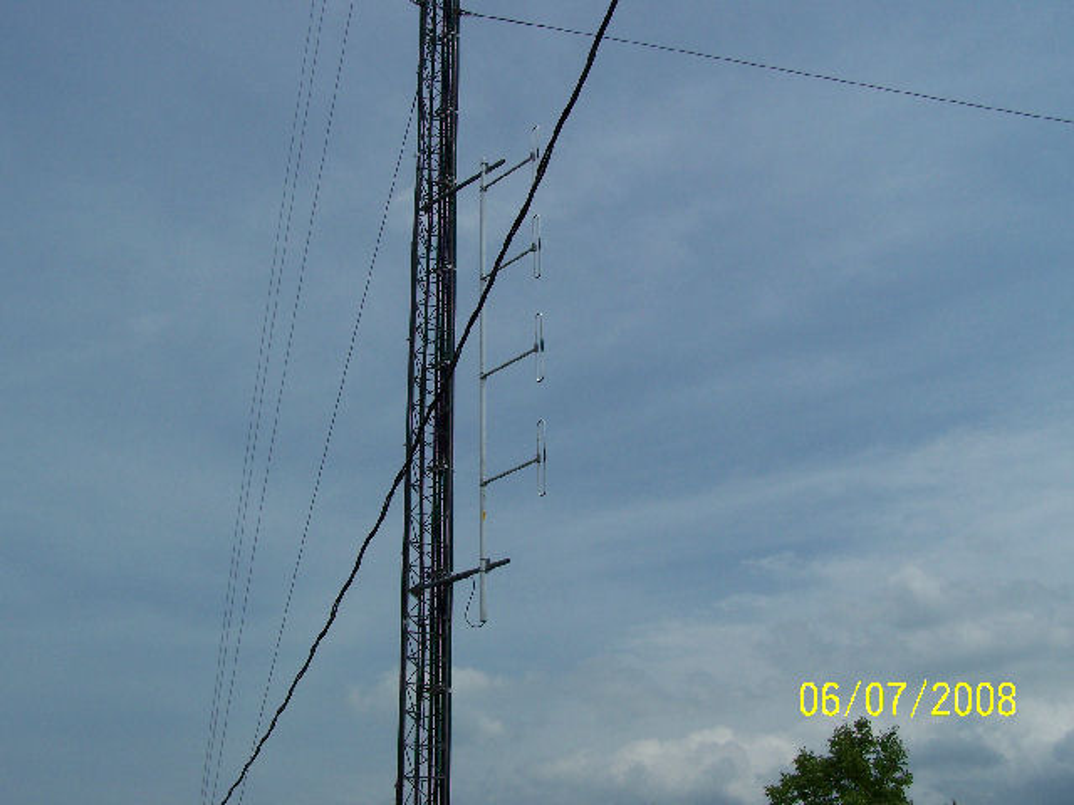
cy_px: 402
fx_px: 1179
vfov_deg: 37.7
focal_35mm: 38
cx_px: 537
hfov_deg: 49.0
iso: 80
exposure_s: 1/1250
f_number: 5.6
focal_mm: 6.3
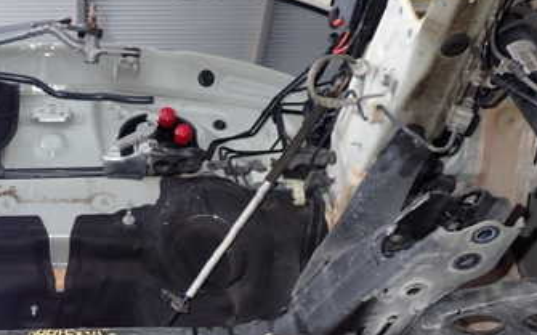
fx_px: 834
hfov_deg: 33.9
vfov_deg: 22.1
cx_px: 63
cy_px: 316
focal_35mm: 57
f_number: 2.3
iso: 200
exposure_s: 1/30
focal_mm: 5.4
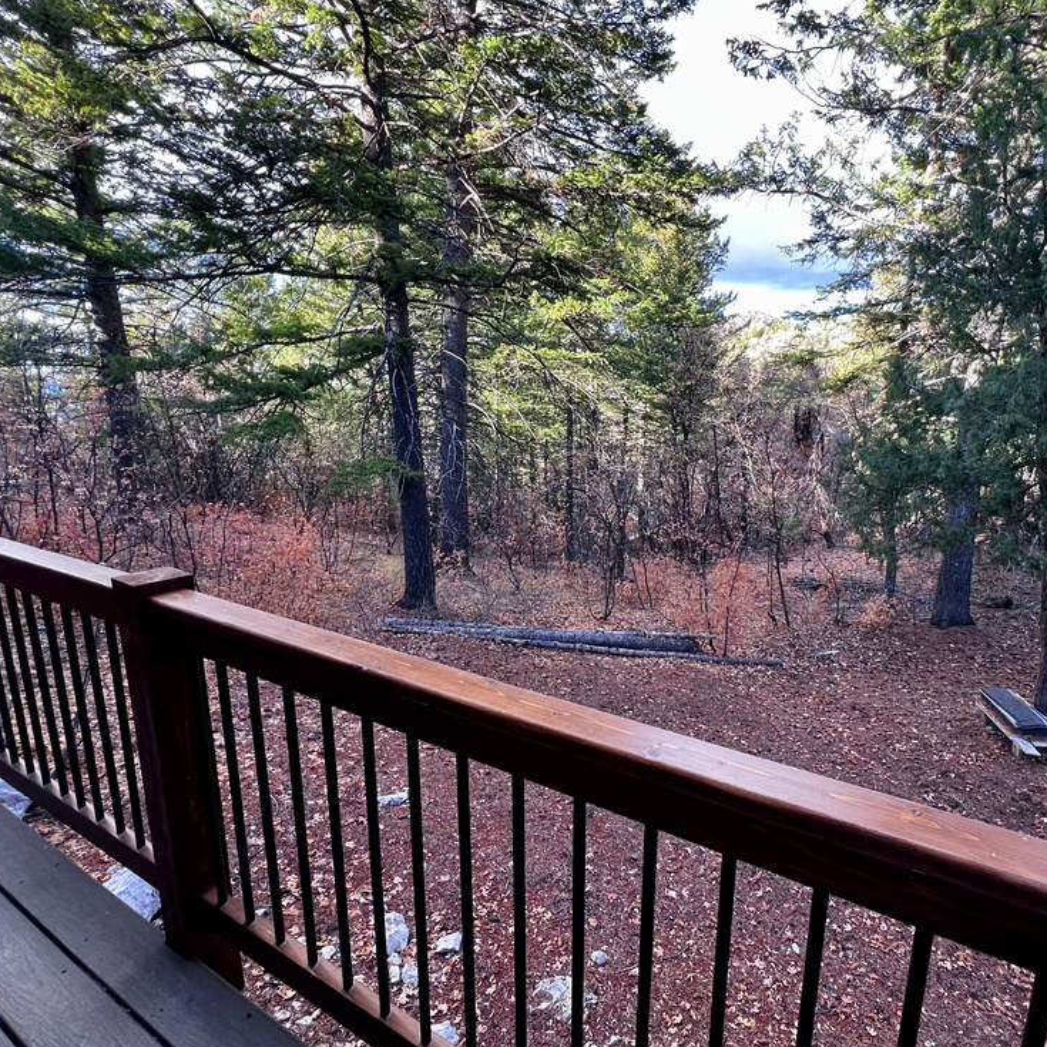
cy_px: 521
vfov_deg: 87.4
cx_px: 641
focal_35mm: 16
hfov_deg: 86.1
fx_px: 548
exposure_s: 1/99
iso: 80
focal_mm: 1.57
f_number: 1.8
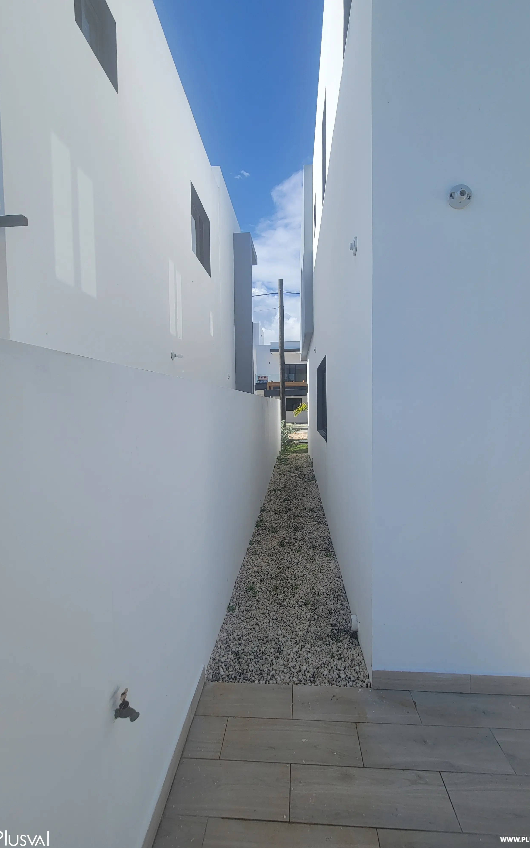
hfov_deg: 78.6
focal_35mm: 14
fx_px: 324
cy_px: 420
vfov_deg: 105.3
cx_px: 271
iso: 50
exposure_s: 1/1610
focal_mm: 2.2
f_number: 2.2
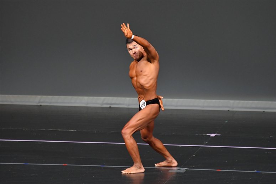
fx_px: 2644
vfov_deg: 4.0
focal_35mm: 345
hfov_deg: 6.0
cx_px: 138
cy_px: 92
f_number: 5.6
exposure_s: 1/400
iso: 4000
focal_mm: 230
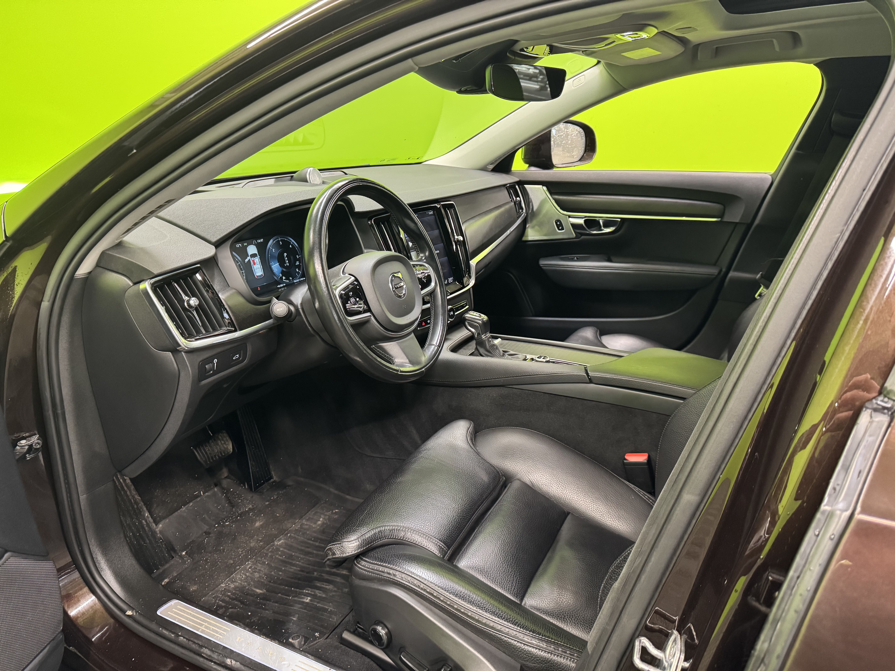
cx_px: 448
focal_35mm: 24
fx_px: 621
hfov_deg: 71.6
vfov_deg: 56.8
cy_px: 336
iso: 500
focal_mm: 6.76
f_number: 1.78
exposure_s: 1/50
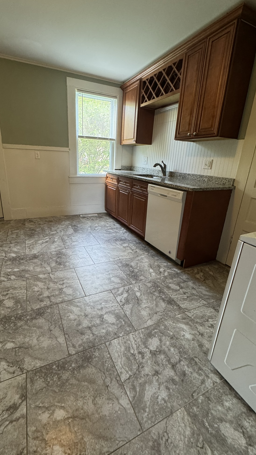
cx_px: 116
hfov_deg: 66.9
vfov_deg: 99.3
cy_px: 220
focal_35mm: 16
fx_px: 193
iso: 250
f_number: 2.2
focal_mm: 2.22
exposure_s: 1/60
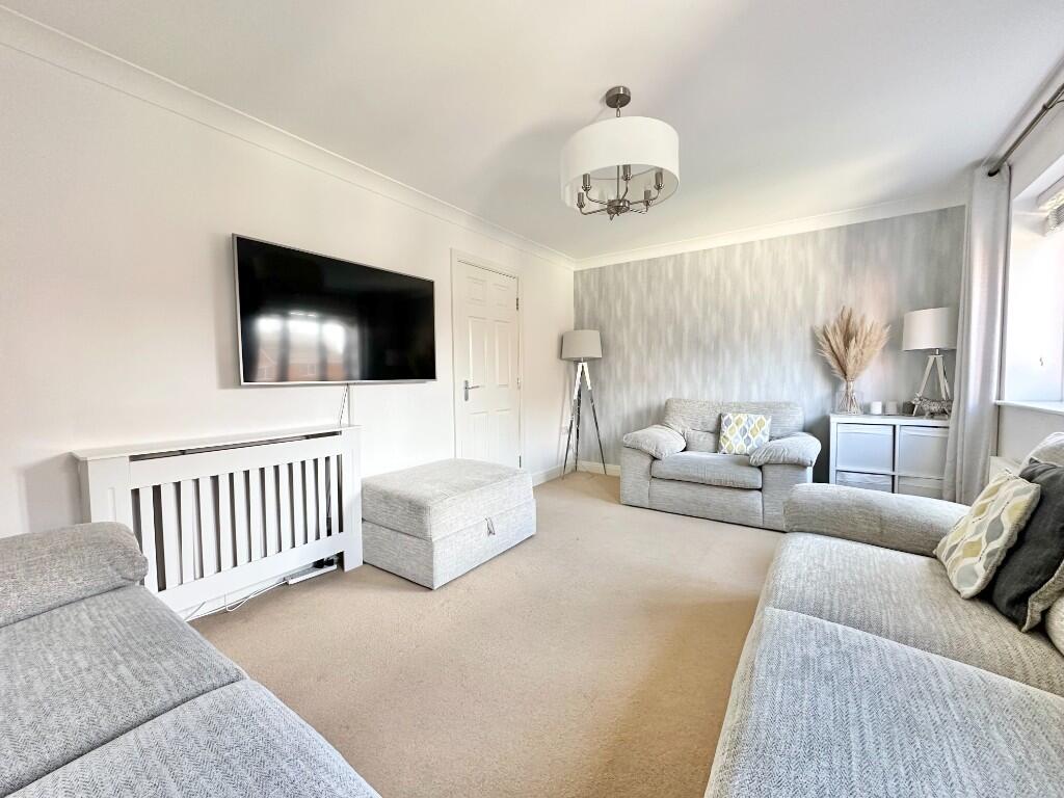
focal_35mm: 14
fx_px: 430
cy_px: 399
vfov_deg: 85.7
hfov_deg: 102.1
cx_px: 532
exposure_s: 1/94
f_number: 2.2
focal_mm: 2.22
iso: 320
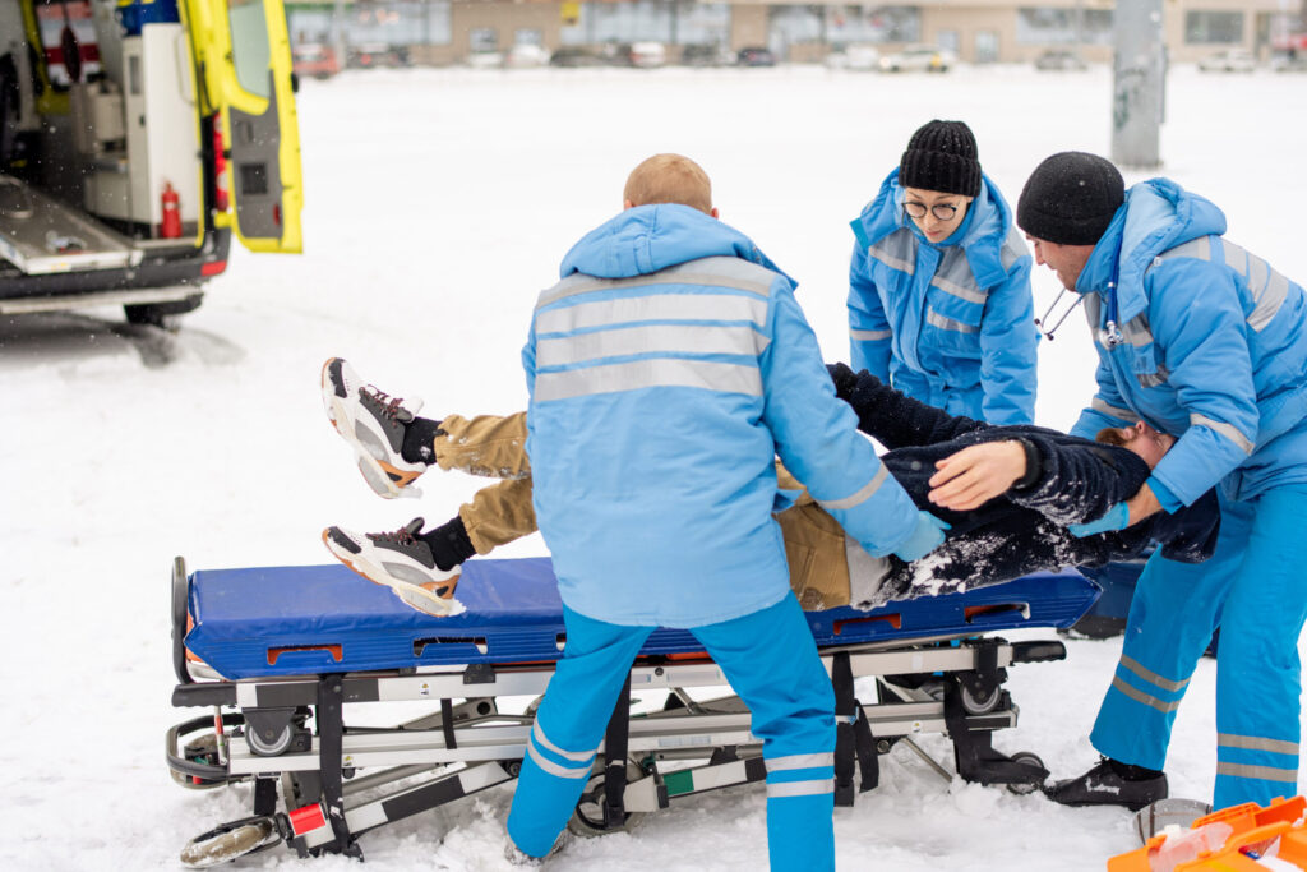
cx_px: 654
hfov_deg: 34.5
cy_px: 436
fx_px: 2106
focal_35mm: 58
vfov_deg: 23.4
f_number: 2.5
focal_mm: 58
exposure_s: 1/2000
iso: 250
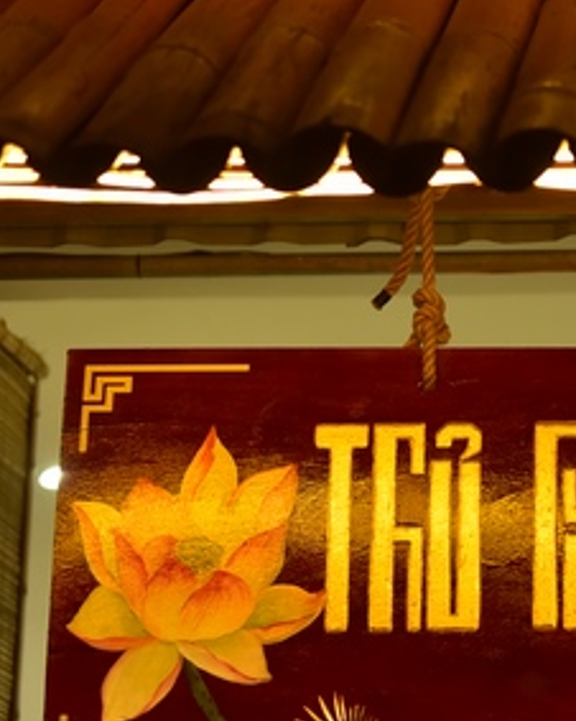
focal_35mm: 108
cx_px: 821
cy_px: 425
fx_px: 2304
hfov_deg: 13.5
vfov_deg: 17.8
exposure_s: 1/100
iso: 640
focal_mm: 50
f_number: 2.2
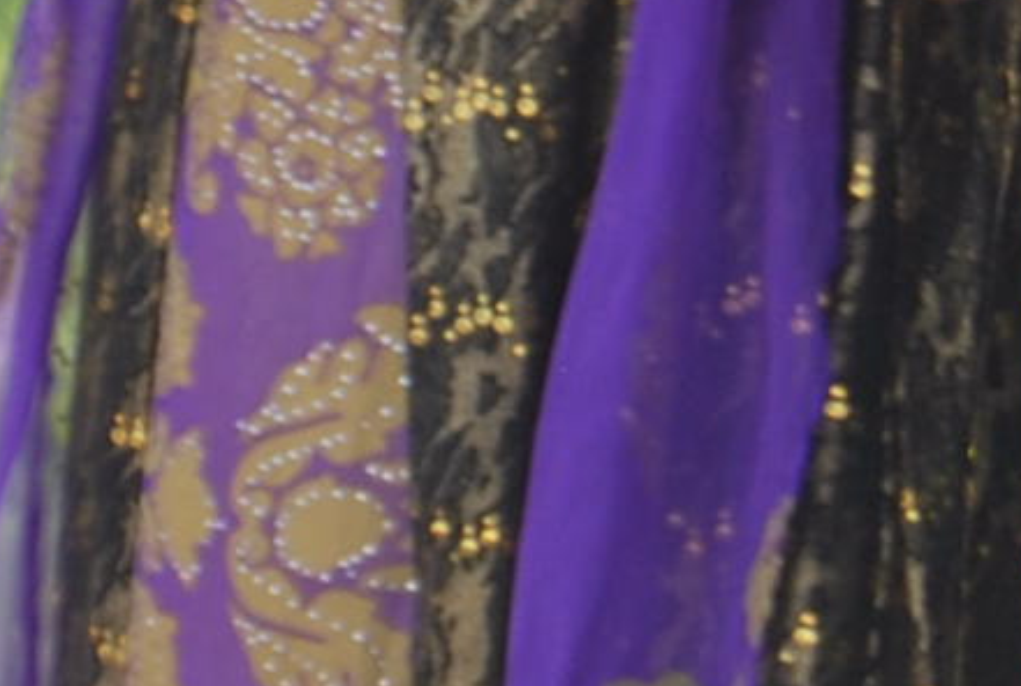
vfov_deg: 2.5
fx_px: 15411
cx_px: 181
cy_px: -524
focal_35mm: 542
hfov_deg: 3.8
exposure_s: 1/125
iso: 125
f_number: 5.6
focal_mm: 55
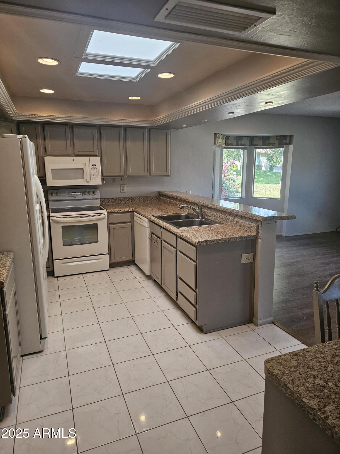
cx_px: 170
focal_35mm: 23
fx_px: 301
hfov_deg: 58.9
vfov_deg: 73.9
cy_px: 227
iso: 160
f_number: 1.7
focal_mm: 6.3
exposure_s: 1/120
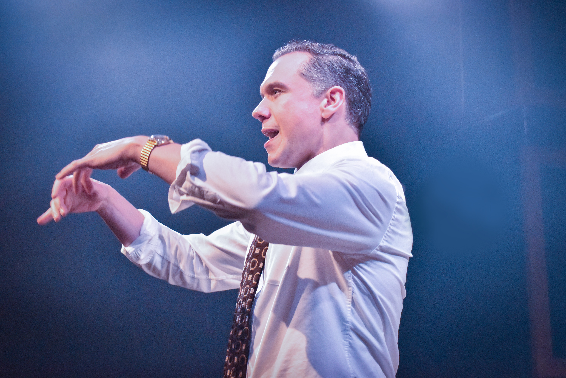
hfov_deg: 29.2
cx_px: 283
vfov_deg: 19.7
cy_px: 189
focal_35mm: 69
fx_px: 1085
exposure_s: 1/160
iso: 4000
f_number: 8
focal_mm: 46
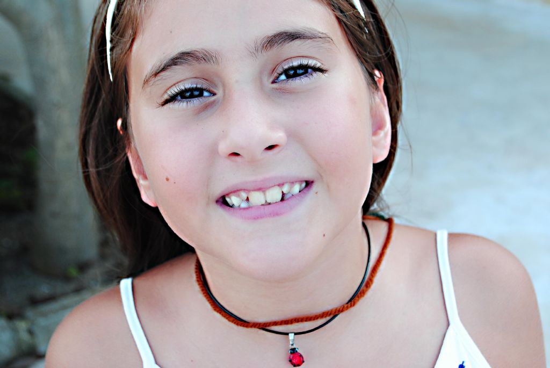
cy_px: 184
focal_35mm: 57
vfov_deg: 23.8
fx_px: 872
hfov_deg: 35.0
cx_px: 275
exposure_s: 1/125
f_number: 6.3
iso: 320
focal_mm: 38
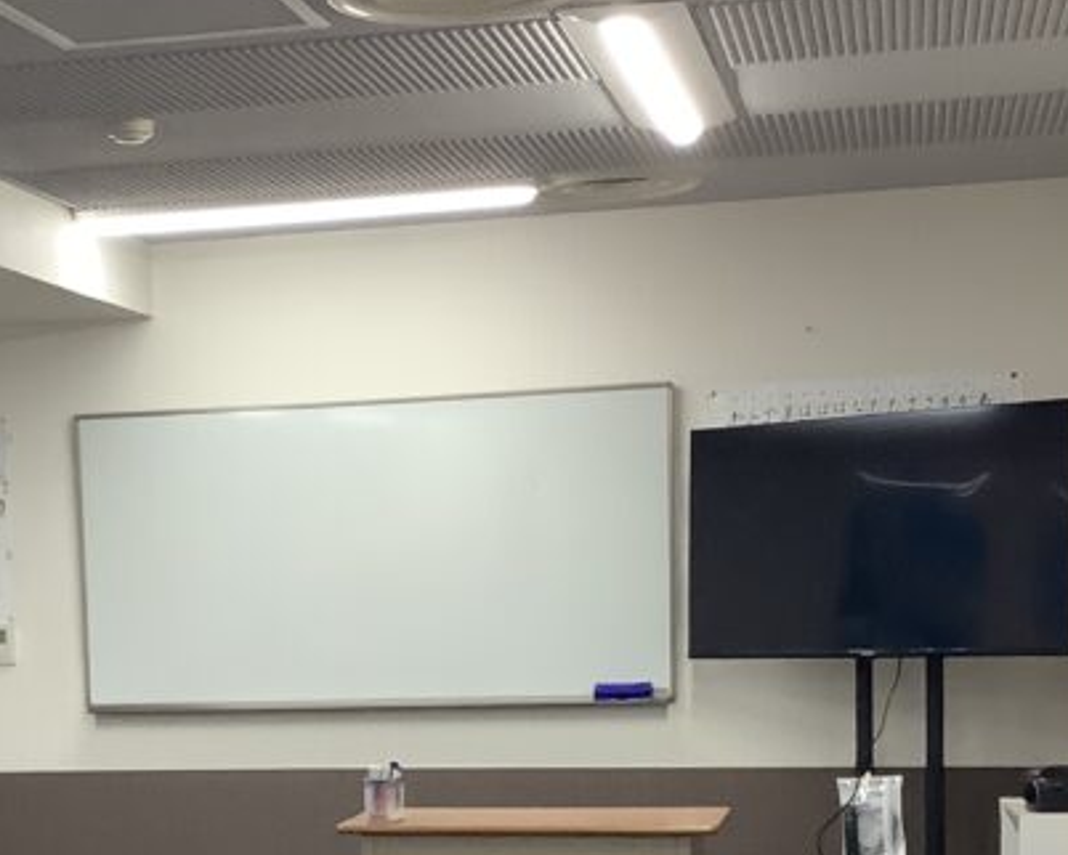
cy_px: 858
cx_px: 207
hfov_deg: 24.3
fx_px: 2435
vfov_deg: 19.4
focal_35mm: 77
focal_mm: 3.3
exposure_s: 1/60
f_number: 2.4
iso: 125
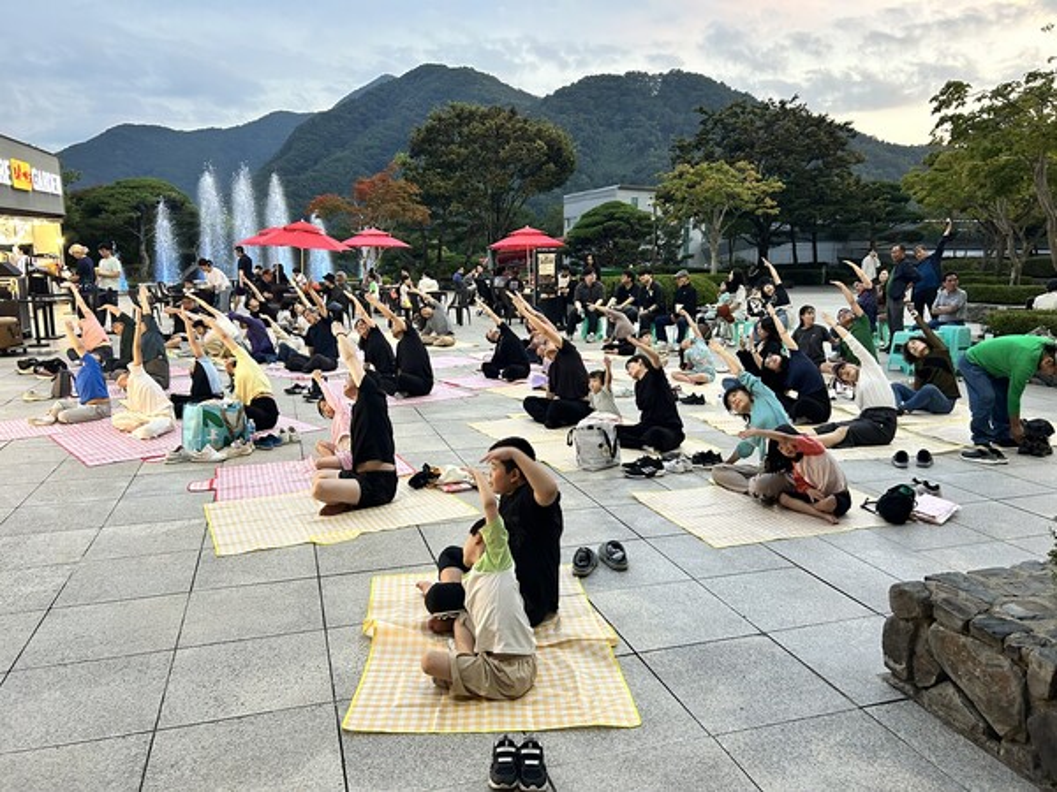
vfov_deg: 53.1
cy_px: 396
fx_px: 794
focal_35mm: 26
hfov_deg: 67.3
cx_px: 528
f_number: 1.5
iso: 160
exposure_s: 1/60
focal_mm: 5.7
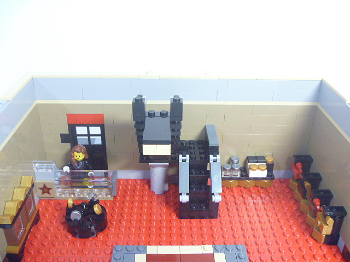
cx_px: 175
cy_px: 131
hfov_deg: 52.6
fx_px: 354
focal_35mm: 35
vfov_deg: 40.7
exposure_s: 1/20
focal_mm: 6.3
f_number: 3.5
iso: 400
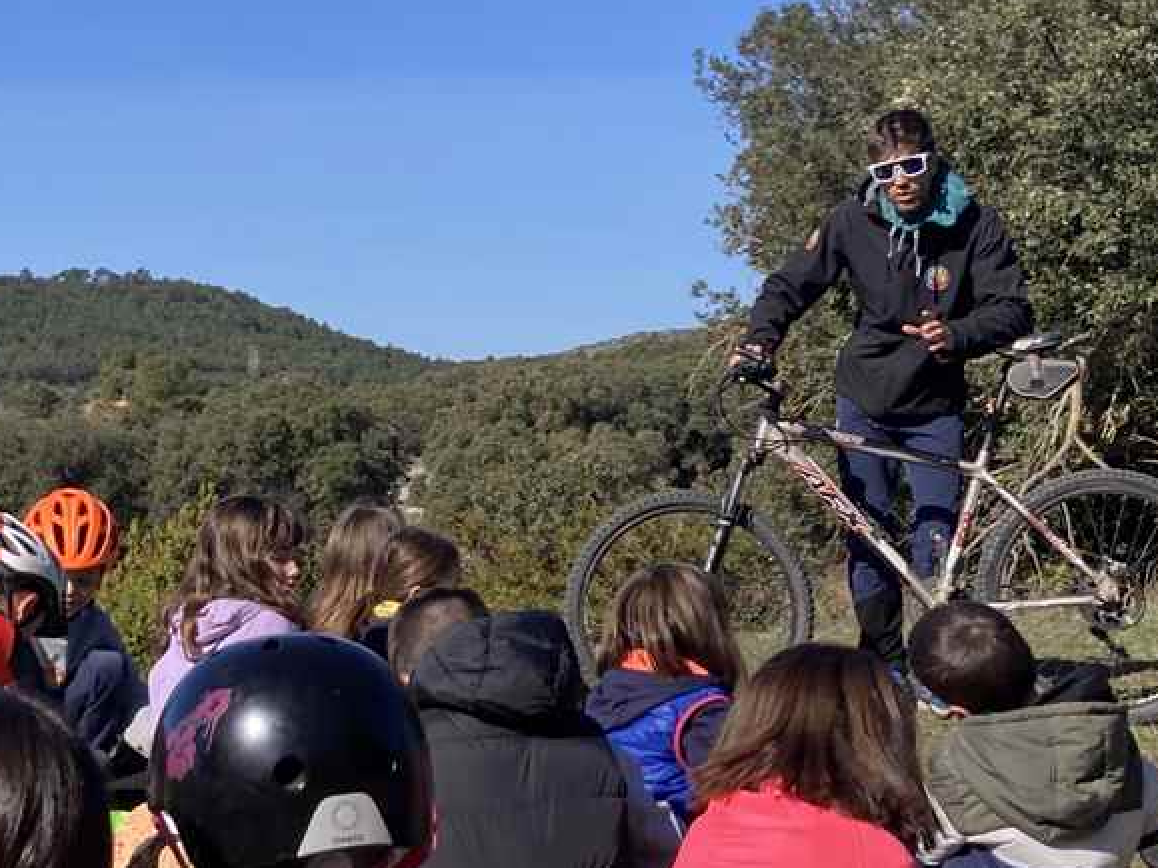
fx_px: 2609
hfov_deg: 25.0
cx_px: 496
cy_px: 423
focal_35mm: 78
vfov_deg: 18.9
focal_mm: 3.99
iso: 20
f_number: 1.8
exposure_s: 1/1499
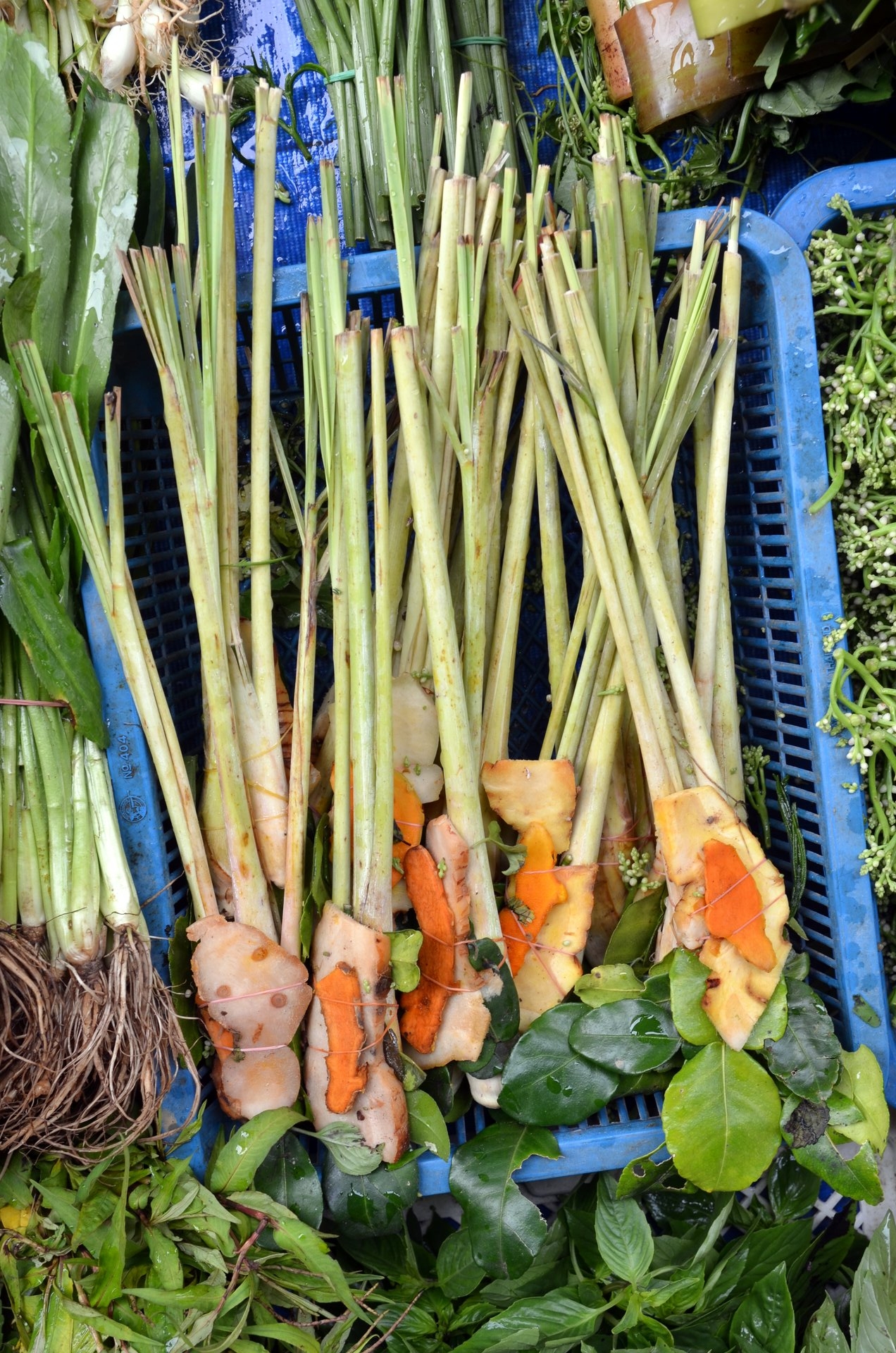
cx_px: 448
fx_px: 1743
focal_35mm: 46
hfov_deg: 28.8
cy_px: 676
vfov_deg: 42.4
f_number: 5.6
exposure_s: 1/60
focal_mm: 31
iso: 200
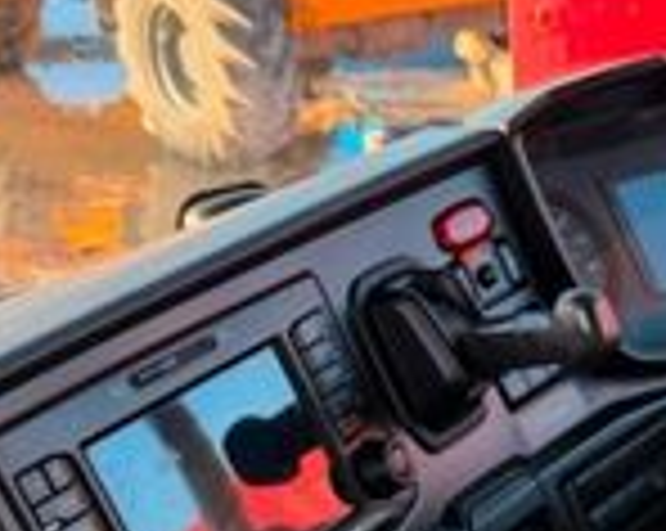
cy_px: 500
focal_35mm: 95
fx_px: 1870
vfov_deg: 15.9
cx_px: 698
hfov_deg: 19.5
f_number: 1.78
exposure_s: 1/156
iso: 64
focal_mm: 6.76
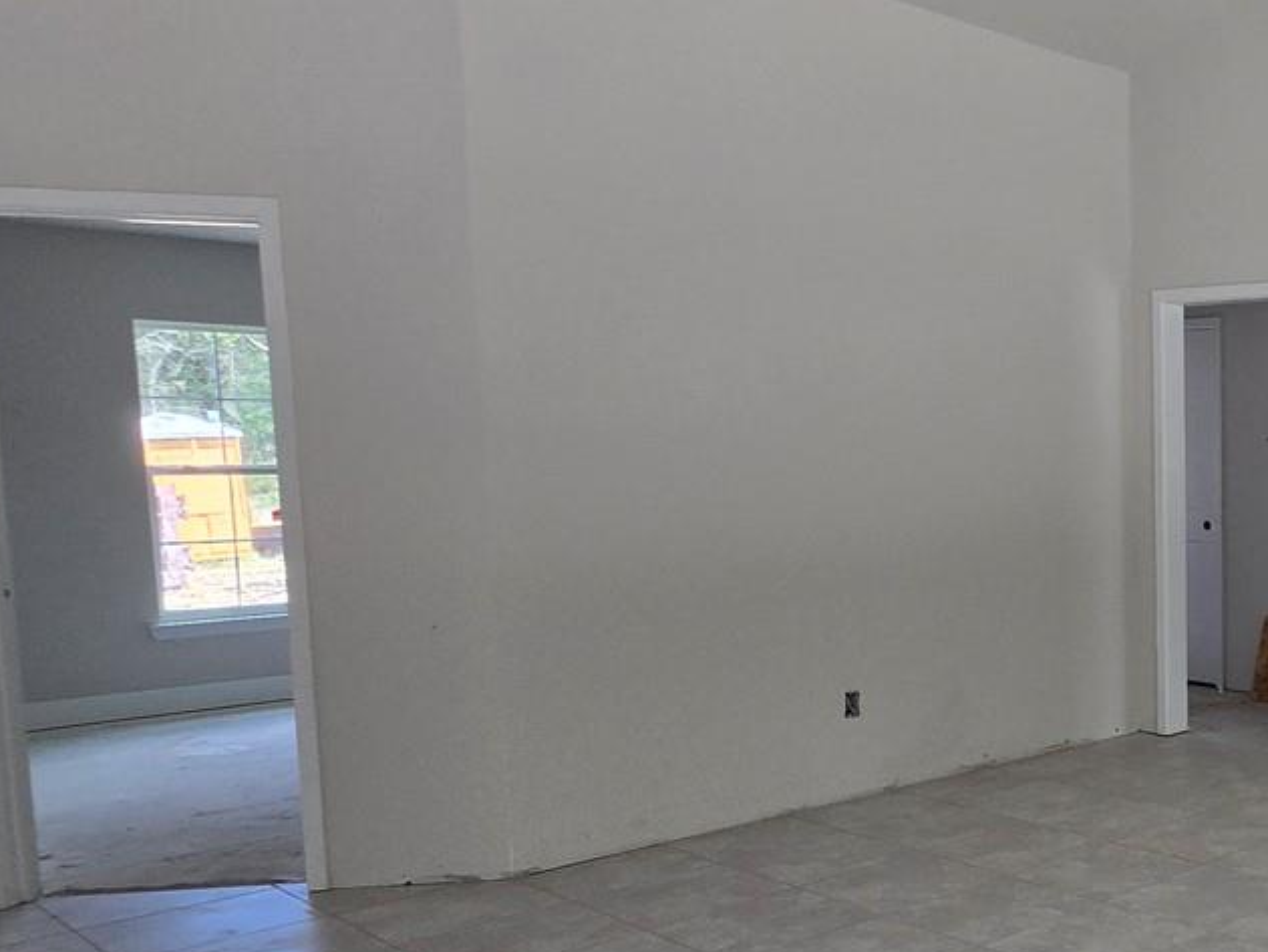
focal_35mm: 33
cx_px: 1463
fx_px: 1209
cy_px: 578
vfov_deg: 42.7
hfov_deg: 41.3
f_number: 2.2
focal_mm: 2.2
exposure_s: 1/120
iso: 64
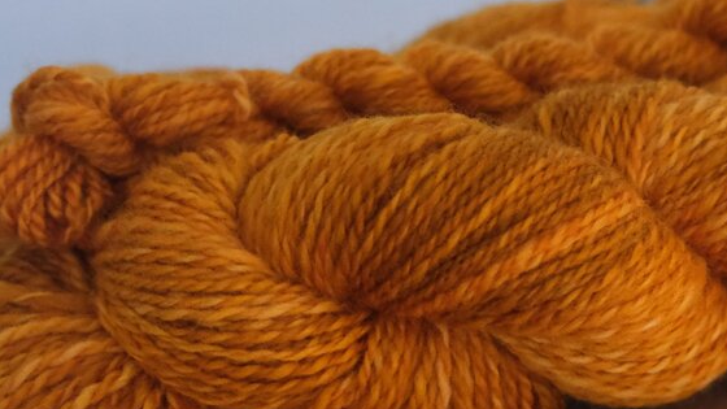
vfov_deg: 12.0
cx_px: 611
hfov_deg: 20.8
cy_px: 229
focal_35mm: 101
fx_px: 1947
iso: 5000
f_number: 3.6
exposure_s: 1/1000
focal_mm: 30.2
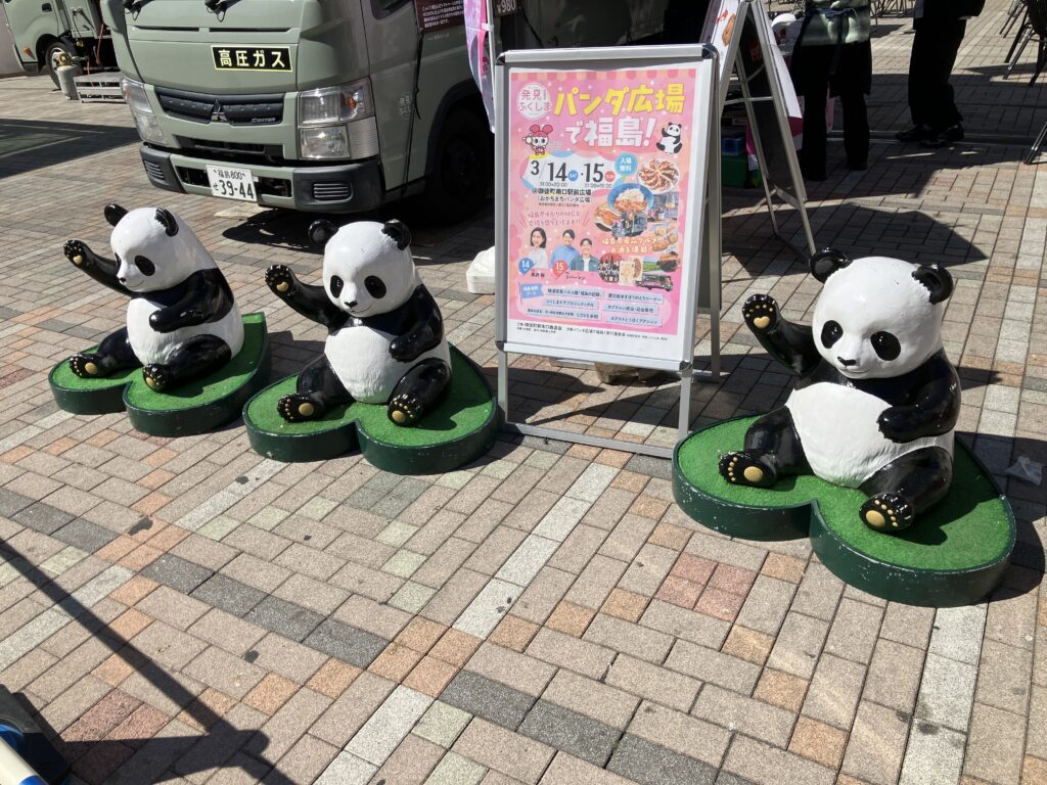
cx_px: 524
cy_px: 392
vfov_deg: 49.7
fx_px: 847
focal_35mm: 28
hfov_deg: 63.4
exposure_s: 1/3472
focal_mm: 3.99
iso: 32
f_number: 1.8
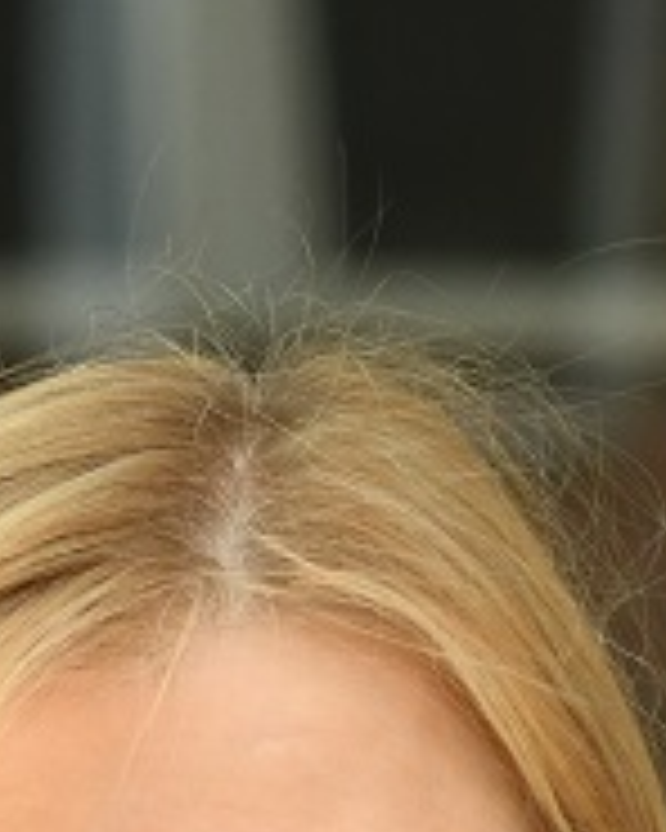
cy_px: 1421
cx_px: 1346
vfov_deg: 2.8
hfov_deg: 2.3
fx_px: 16828
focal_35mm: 683
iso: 800
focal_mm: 112
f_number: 8
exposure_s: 1/250
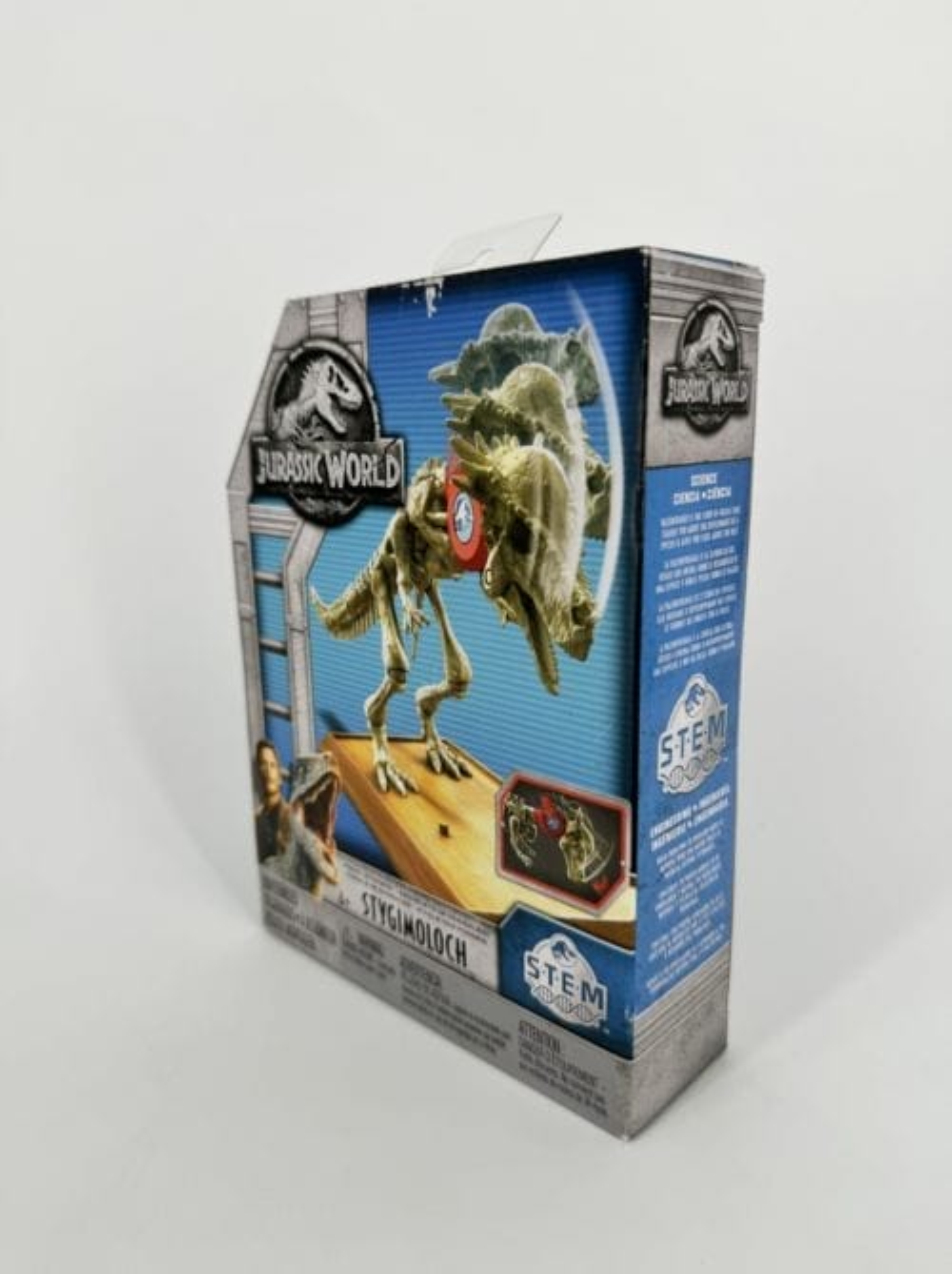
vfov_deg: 71.7
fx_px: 882
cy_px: 637
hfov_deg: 56.7
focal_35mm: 24
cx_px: 476
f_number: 1.78
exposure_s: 1/1366
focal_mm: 6.76
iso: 80
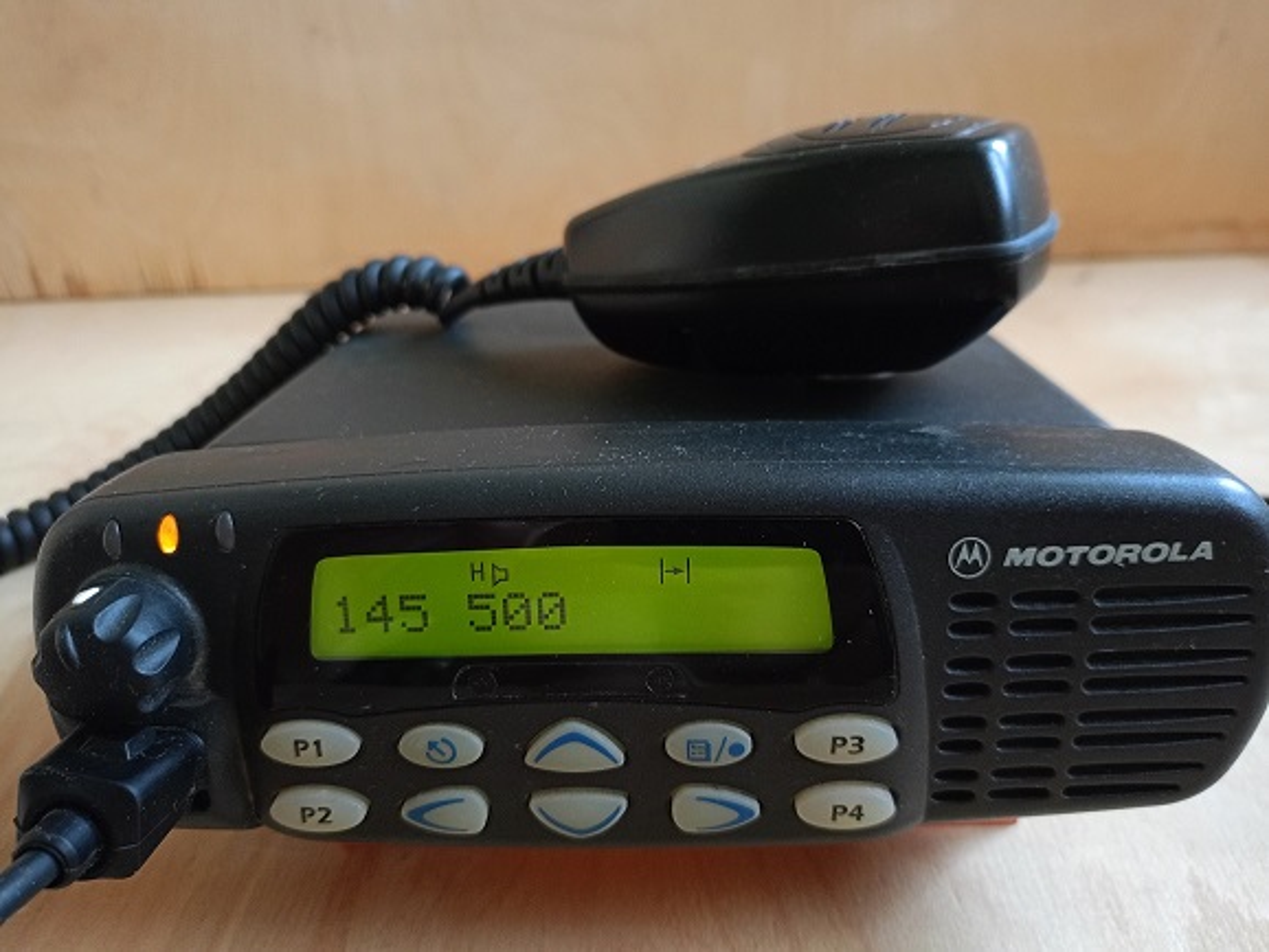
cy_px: 476
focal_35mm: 28
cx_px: 634
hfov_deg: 63.4
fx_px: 1027
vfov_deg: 49.8
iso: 1533
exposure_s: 1/50
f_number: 1.79
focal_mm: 4.7
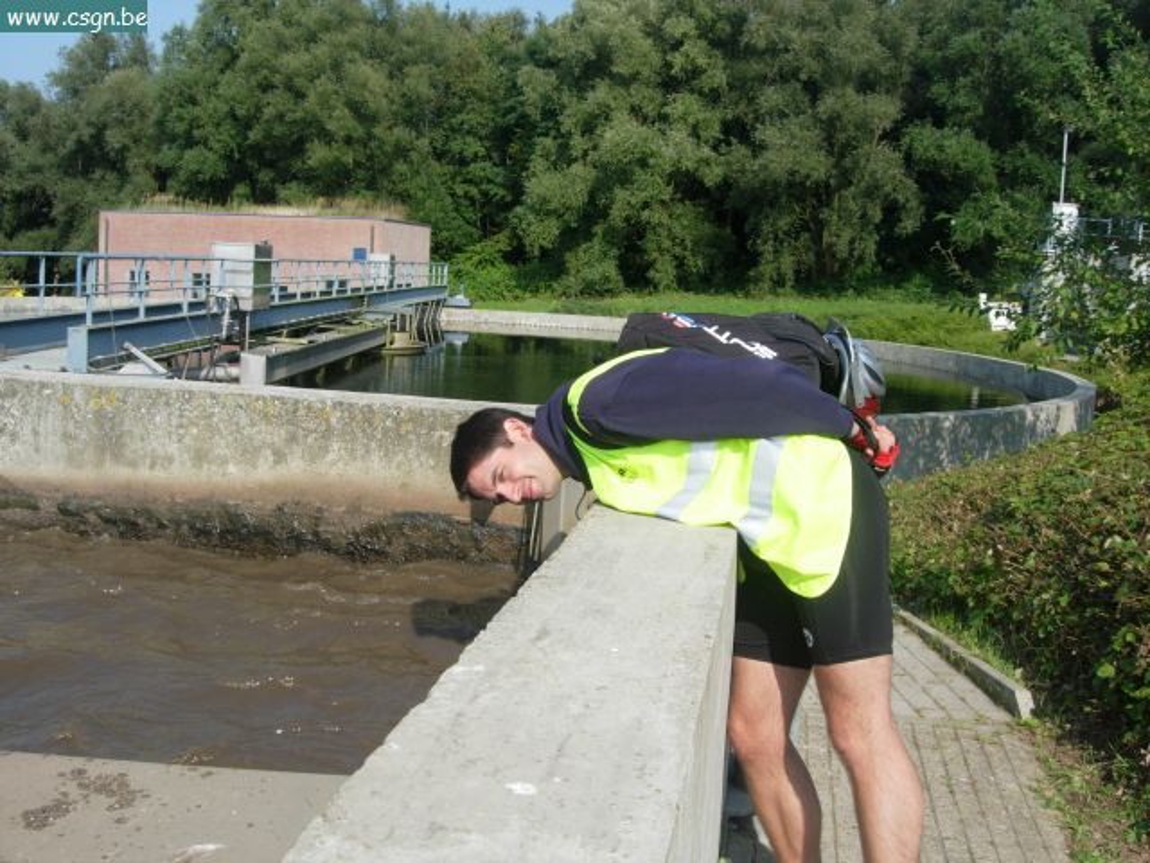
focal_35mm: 38
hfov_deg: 49.0
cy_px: 432
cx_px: 575
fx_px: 1262
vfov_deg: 37.7
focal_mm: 7.8
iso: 64
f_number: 4.8
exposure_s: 1/558
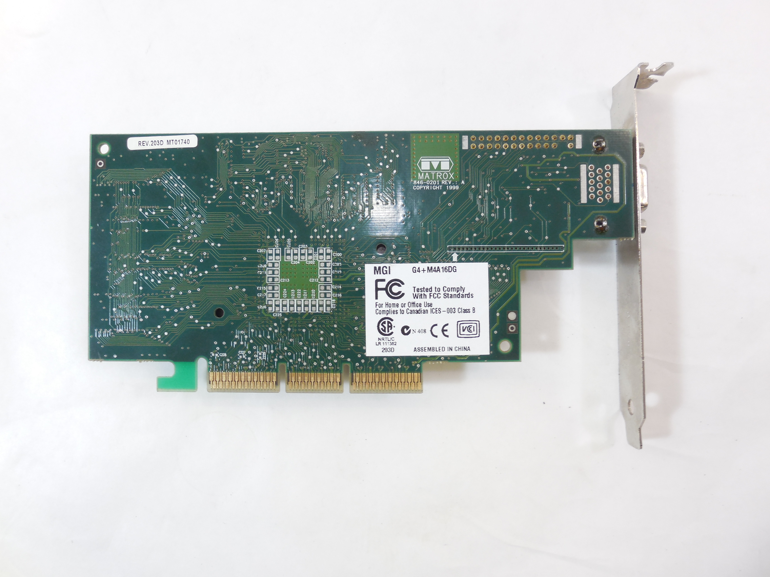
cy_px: 288
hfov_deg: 67.3
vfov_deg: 53.1
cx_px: 385
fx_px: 578
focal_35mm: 26
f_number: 3.5
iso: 140
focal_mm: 4.6
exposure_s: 1/30
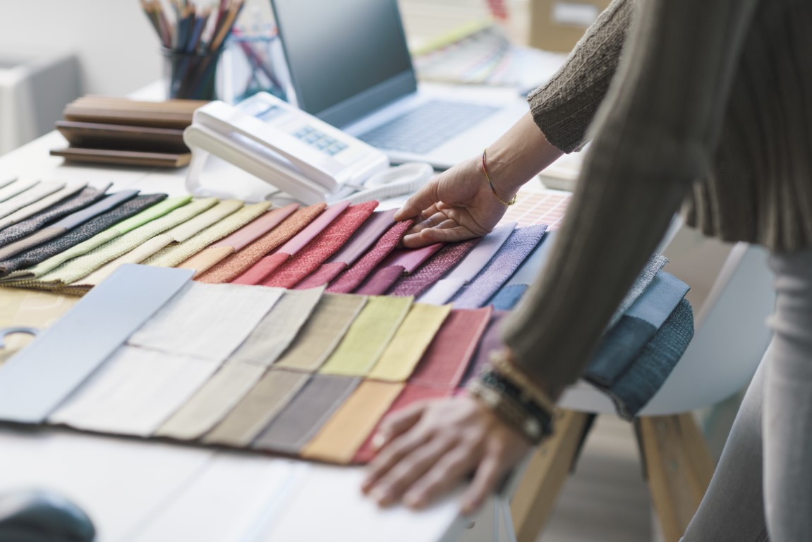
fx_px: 1918
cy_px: 271
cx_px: 406
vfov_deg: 16.1
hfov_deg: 23.9
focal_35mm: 85
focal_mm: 85
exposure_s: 1/125
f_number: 2.2
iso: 320
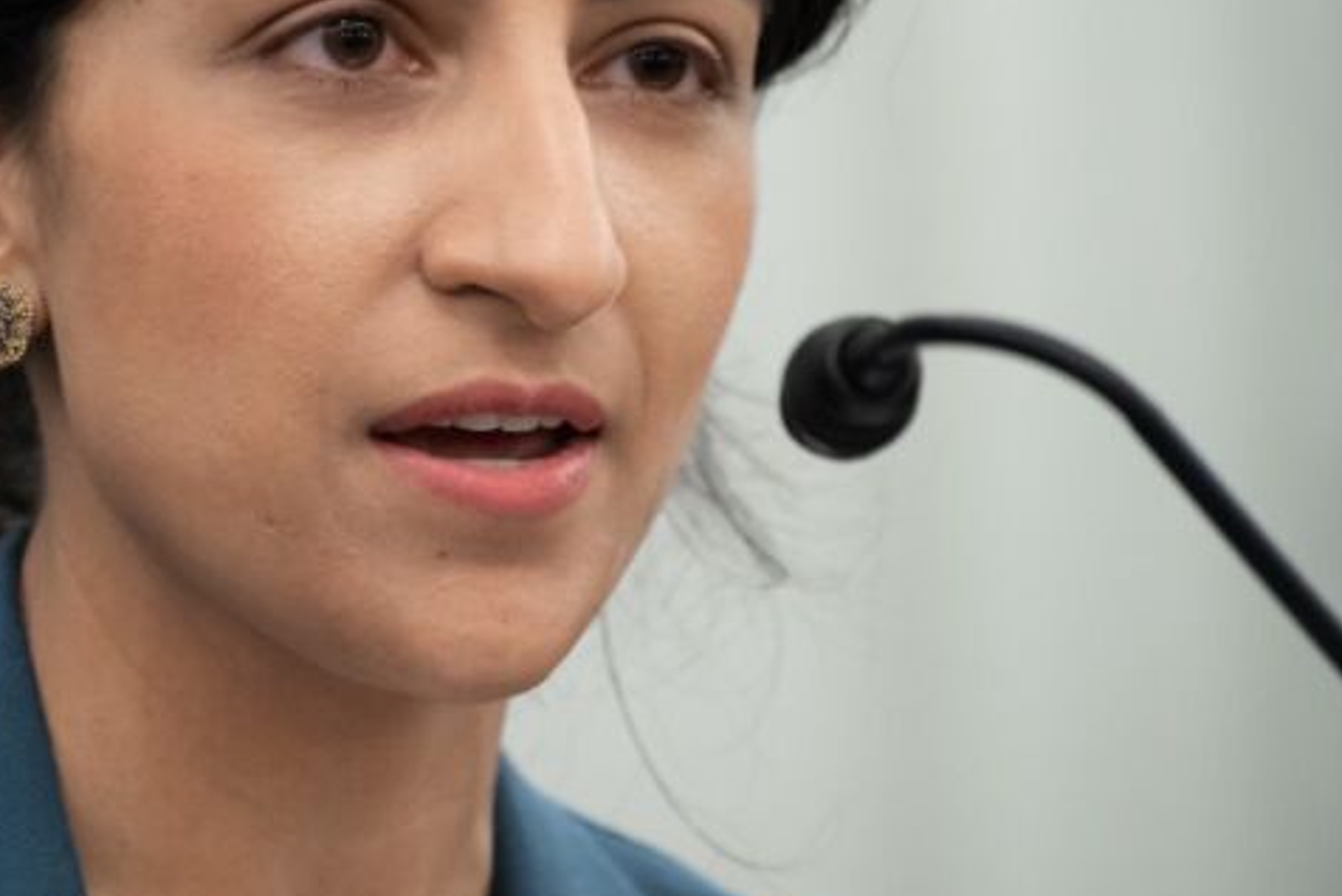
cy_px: 292
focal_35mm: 571
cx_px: 409
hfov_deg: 3.6
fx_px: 21298
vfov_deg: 2.4
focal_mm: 340
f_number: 5.6
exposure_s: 1/125
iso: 5000
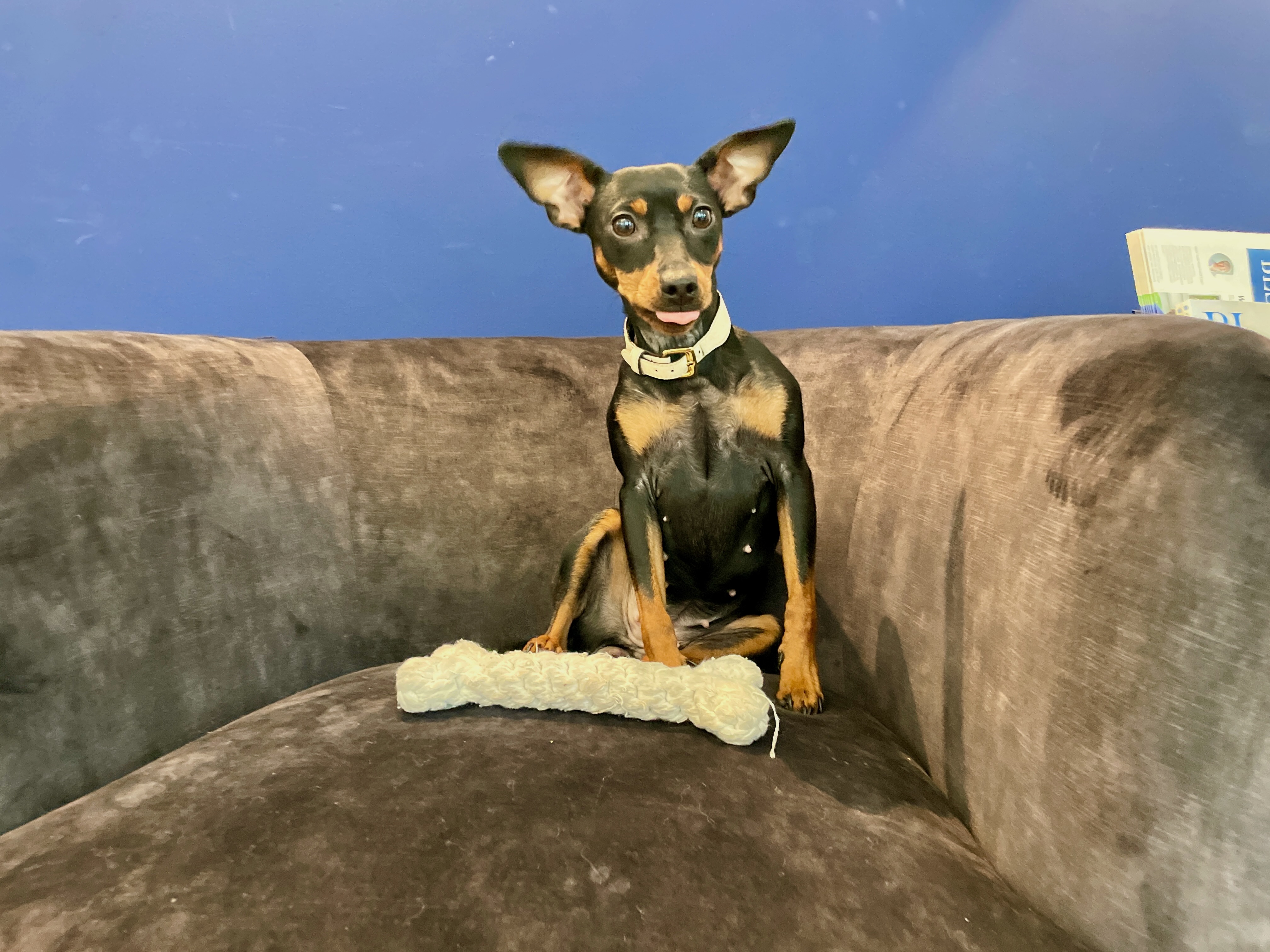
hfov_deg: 67.3
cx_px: 635
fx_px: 954
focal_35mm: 26
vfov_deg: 53.1
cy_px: 476
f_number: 1.6
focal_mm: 4.2
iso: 640
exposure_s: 1/33
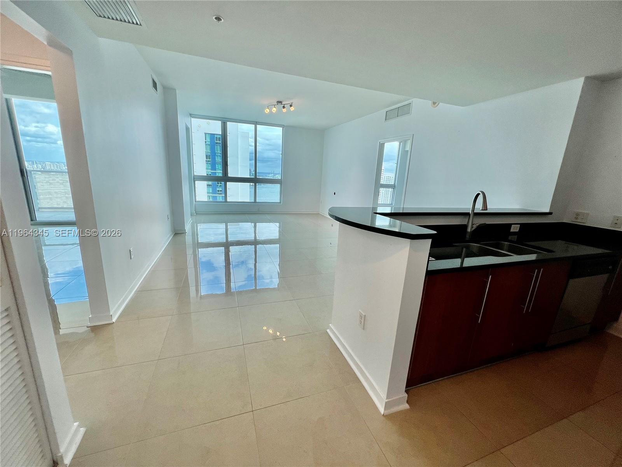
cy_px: 234
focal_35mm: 13
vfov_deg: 89.9
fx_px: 234
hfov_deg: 106.2
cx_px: 311
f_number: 1.8
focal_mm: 1.57
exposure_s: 1/196
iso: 32
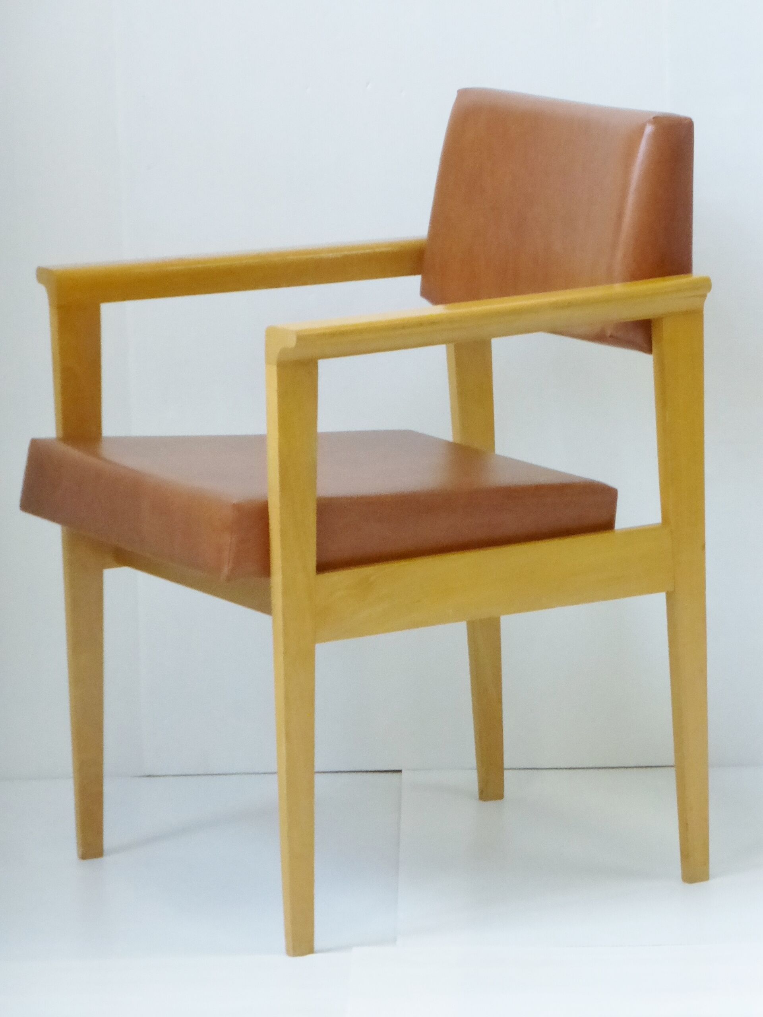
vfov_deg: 10.2
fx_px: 5672
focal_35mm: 193
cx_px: 382
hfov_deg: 7.7
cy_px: 508
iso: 800
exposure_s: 1/80
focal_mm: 31.3
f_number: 5.4
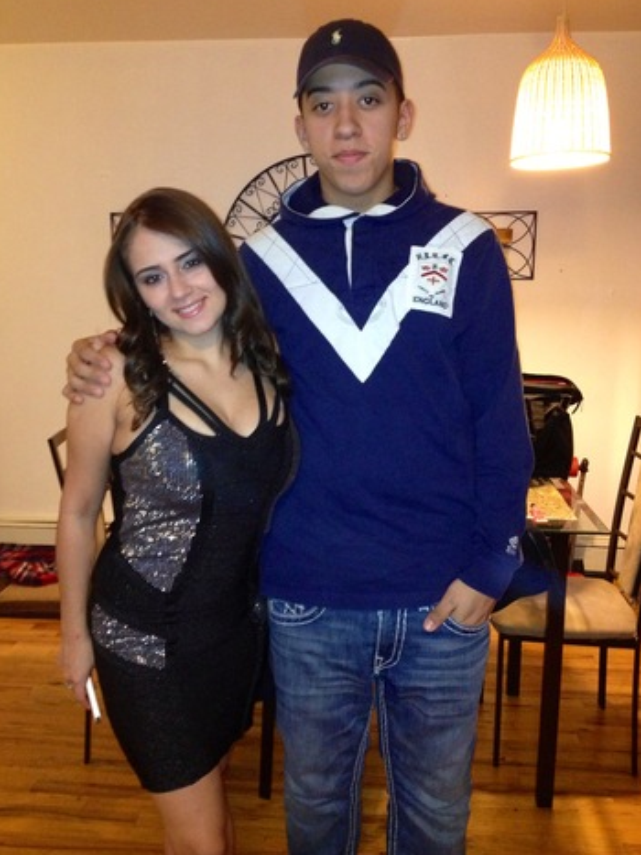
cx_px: 313
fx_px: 889
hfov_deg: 39.6
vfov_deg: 51.4
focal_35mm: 36
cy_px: 419
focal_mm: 4.28
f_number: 2.4
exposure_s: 1/16
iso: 320
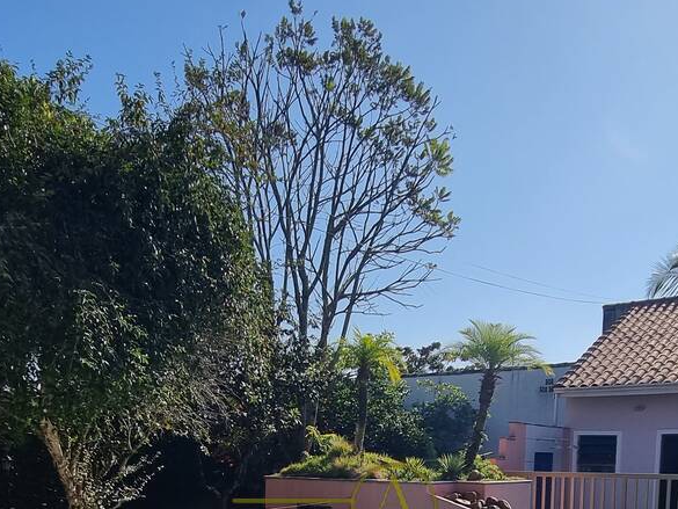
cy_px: 524
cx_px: 323
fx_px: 627
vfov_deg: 38.5
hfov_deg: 56.8
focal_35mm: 32
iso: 50
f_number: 2.2
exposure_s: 1/3160
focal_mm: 2.2
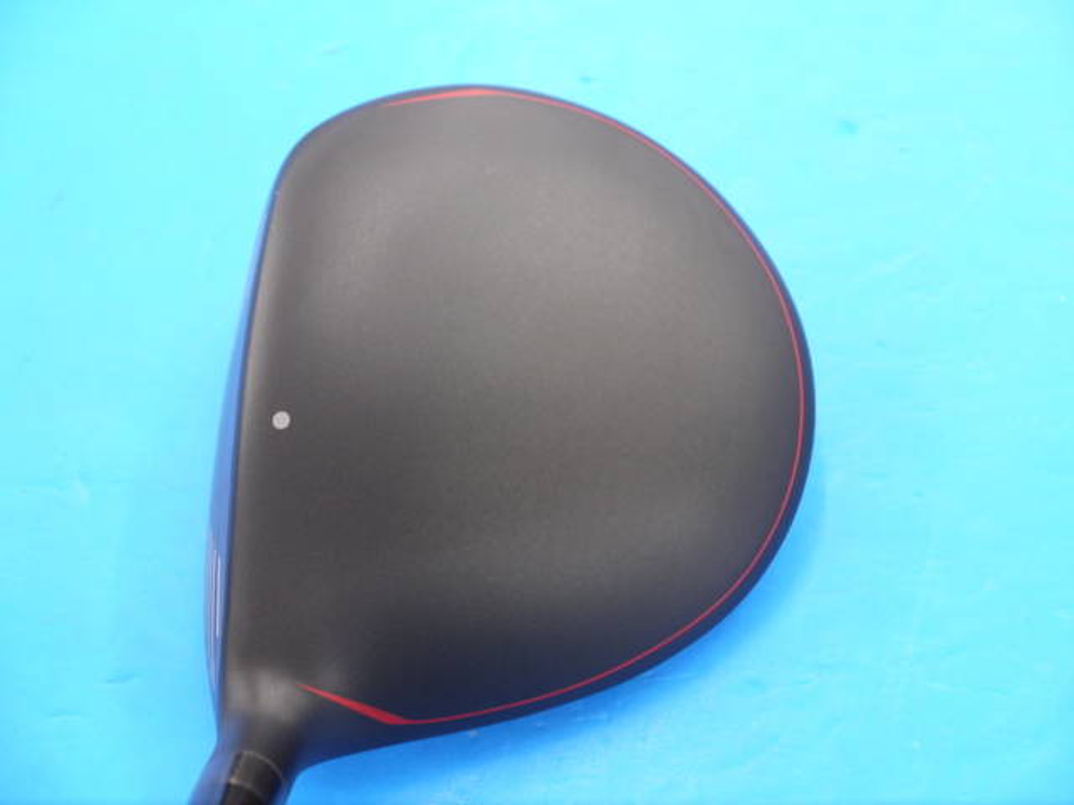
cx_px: 537
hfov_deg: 23.3
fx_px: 2606
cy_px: 402
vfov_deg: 17.6
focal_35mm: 84
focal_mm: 42
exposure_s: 1/50
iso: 800
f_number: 5.6
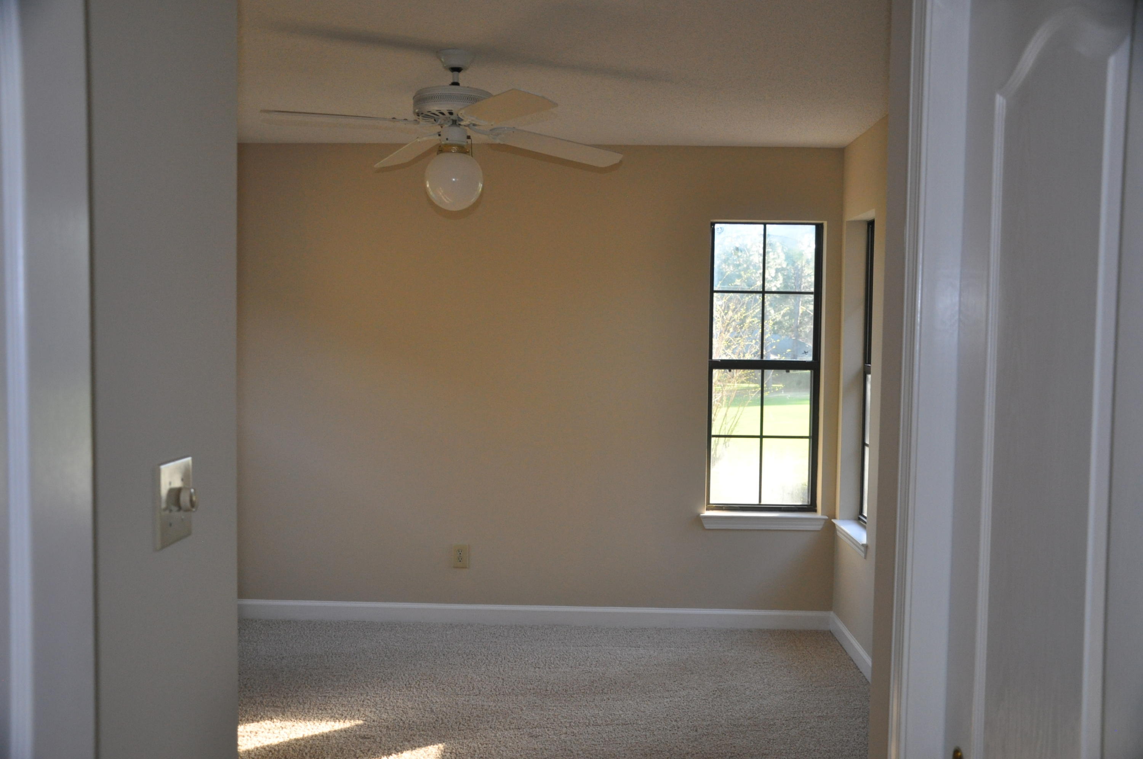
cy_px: 380
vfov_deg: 39.9
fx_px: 1046
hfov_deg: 57.3
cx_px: 572
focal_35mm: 33
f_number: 3.8
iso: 800
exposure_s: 1/60
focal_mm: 22
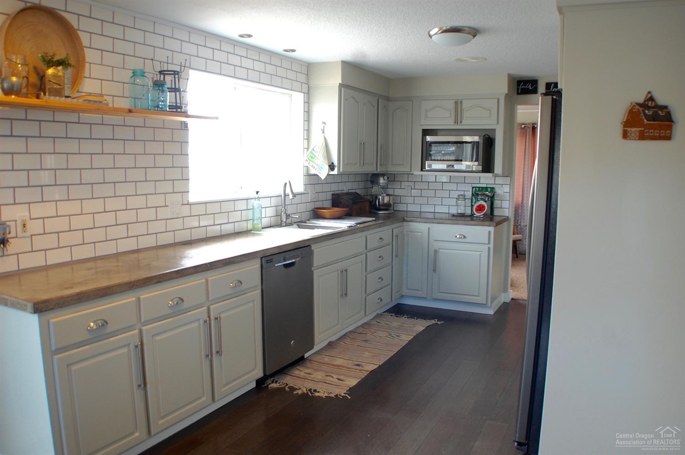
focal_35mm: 36
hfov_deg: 53.2
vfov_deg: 36.8
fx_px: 684
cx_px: 342
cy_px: 228
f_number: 4
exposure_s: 1/50
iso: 400
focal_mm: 24
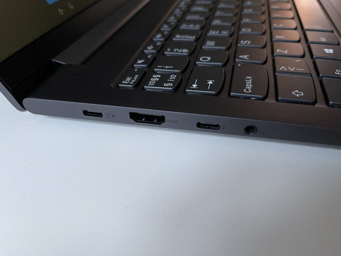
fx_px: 256
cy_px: 128
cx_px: 170
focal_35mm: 26
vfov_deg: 53.1
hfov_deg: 67.3
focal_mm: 5.1
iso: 640
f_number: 1.6
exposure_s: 1/31
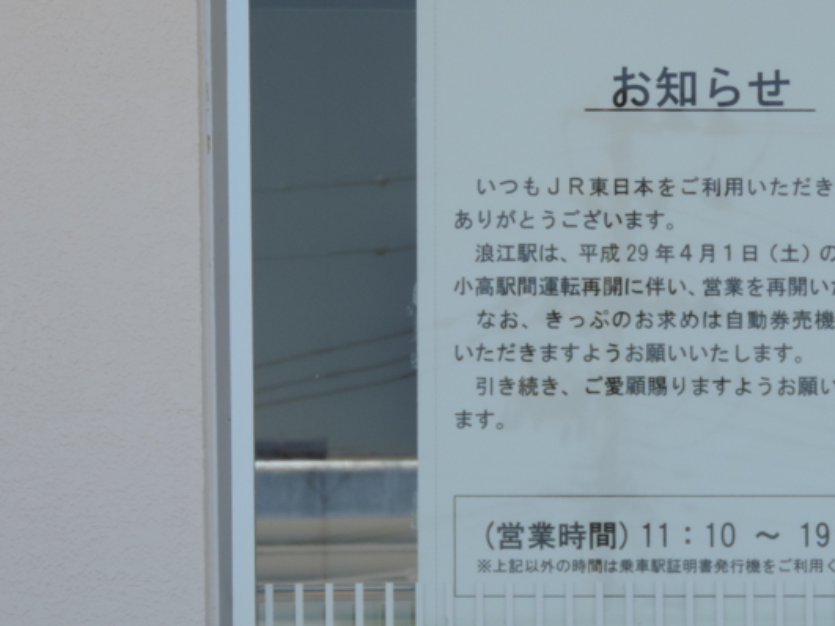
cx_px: 577
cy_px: 401
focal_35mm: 339
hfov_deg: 5.8
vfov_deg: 4.4
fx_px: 8175
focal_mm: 40.1
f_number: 4.6
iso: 80
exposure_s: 1/320
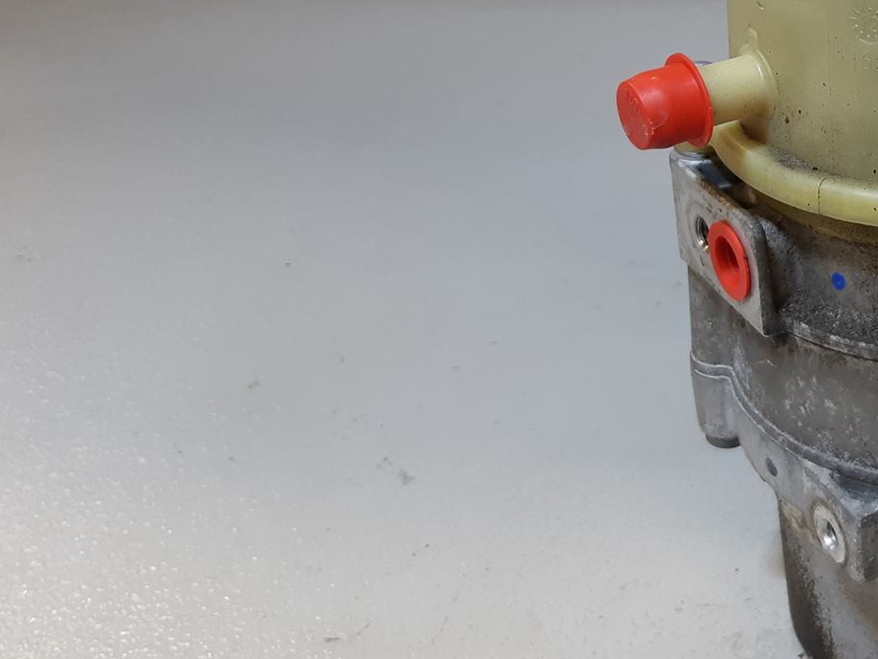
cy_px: 144
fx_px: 1471
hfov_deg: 29.9
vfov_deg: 24.9
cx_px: 965
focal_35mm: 58
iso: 64
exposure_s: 1/50
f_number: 1.7
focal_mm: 3.93
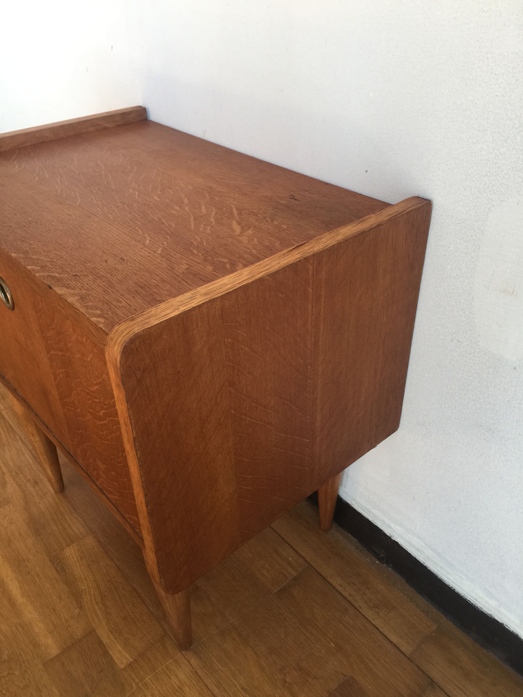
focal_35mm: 29
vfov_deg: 61.7
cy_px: 348
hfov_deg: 48.2
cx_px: 262
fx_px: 584
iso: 32
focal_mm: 4.15
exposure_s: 1/33
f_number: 2.2
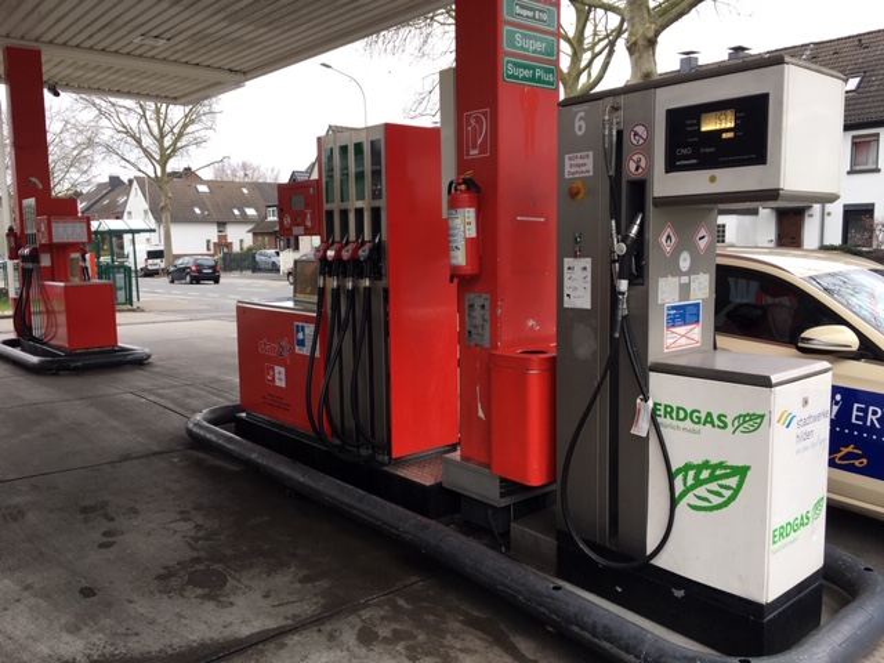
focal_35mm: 29
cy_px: 332
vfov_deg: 48.2
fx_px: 741
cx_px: 442
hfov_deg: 61.7
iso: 25
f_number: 2.2
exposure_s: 1/126
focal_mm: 4.15
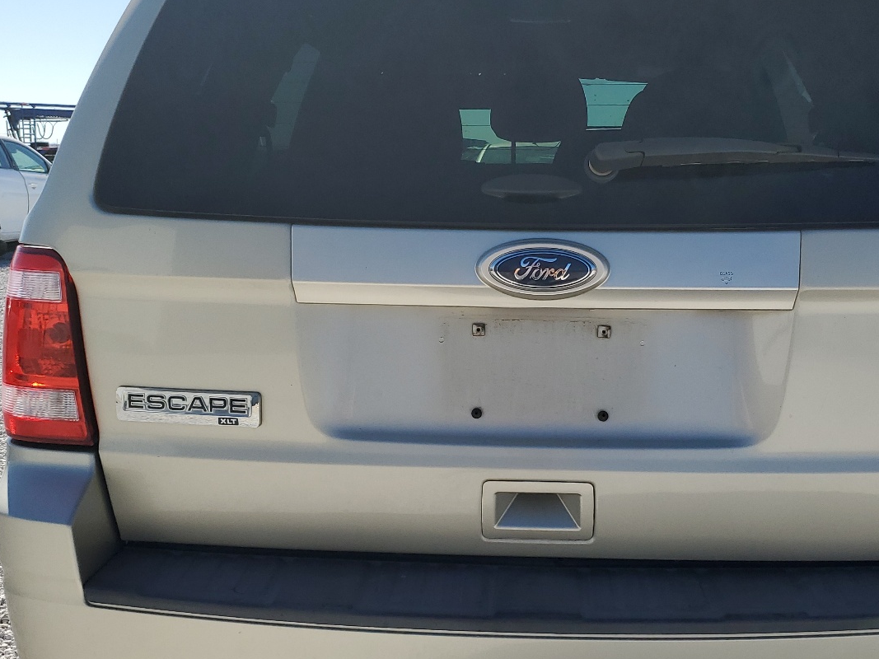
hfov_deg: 47.7
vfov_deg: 36.8
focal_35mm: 39
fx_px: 990
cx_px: 512
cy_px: 346
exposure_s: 1/3333
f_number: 1.5
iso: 50
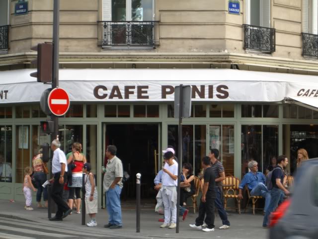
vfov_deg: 13.0
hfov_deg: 17.3
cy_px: 120
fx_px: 1047
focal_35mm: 114
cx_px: 159
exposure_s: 1/160
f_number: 5.1
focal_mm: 23.7
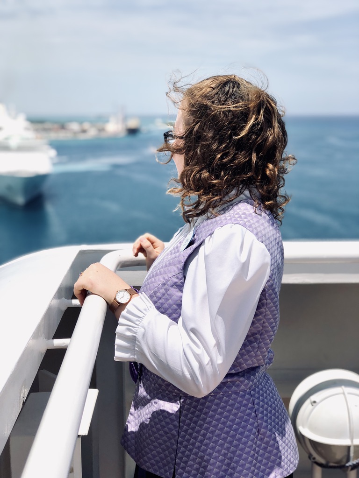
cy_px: 239
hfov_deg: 25.7
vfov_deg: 33.8
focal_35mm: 57
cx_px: 180
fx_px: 788
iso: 20
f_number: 2.8
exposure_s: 1/1567
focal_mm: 6.6
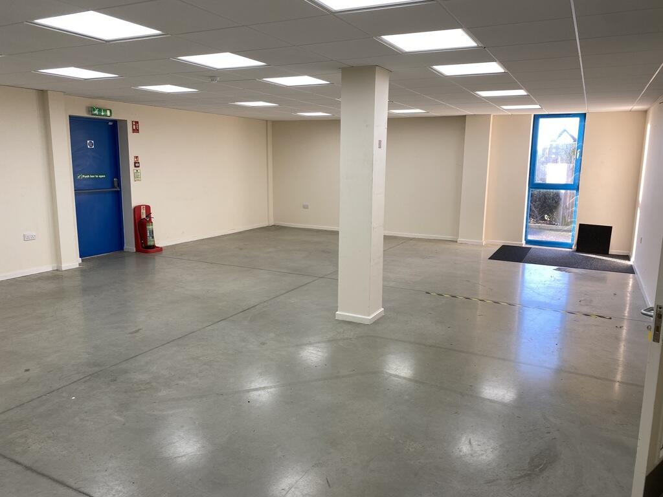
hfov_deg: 67.3
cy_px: 248
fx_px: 498
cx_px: 332
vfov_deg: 53.1
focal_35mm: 26
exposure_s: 1/100
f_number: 1.8
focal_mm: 4.25
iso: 32
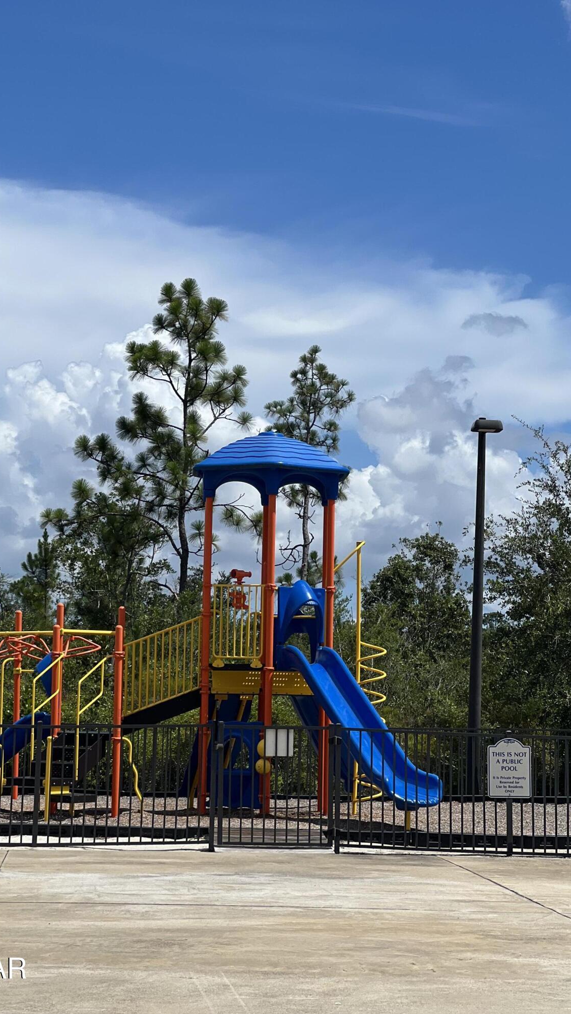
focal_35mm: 84
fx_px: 2260
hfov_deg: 14.4
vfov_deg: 25.3
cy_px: 507
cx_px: 236
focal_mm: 9
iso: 32
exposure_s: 1/1488
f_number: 2.8
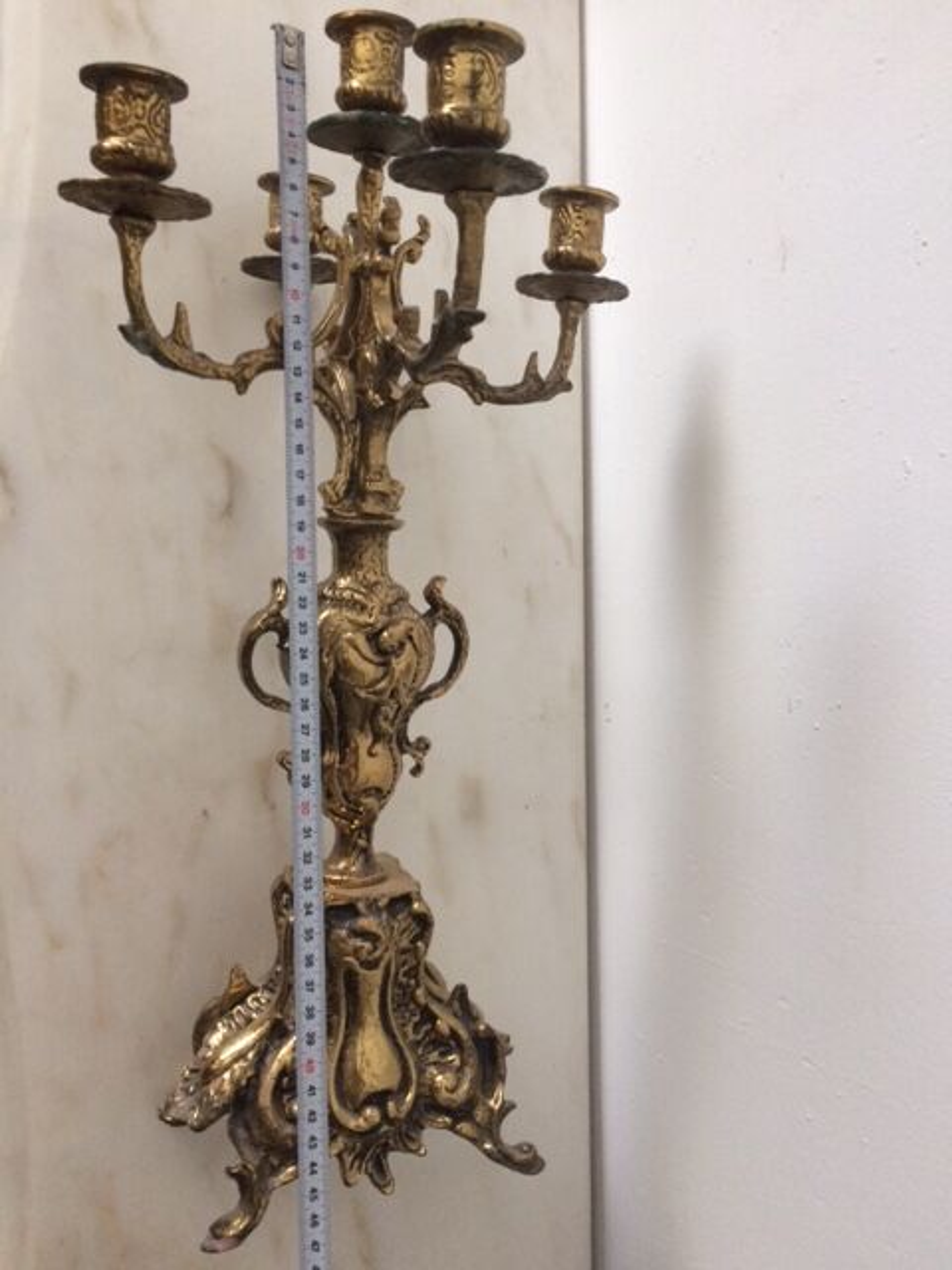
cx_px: 476
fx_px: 1063
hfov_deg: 48.2
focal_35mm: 29
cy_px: 635
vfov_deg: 61.7
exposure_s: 1/33
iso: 200
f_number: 2.2
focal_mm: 4.15
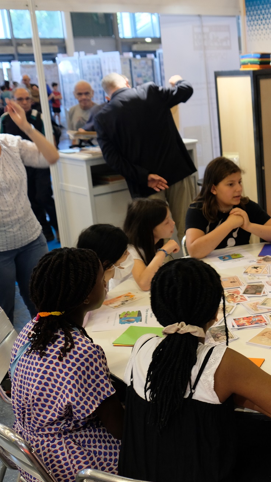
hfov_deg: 24.6
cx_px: 282
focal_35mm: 46
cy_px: 240
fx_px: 587
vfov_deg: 44.6
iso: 800
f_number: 3.6
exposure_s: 1/30
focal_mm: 19.5
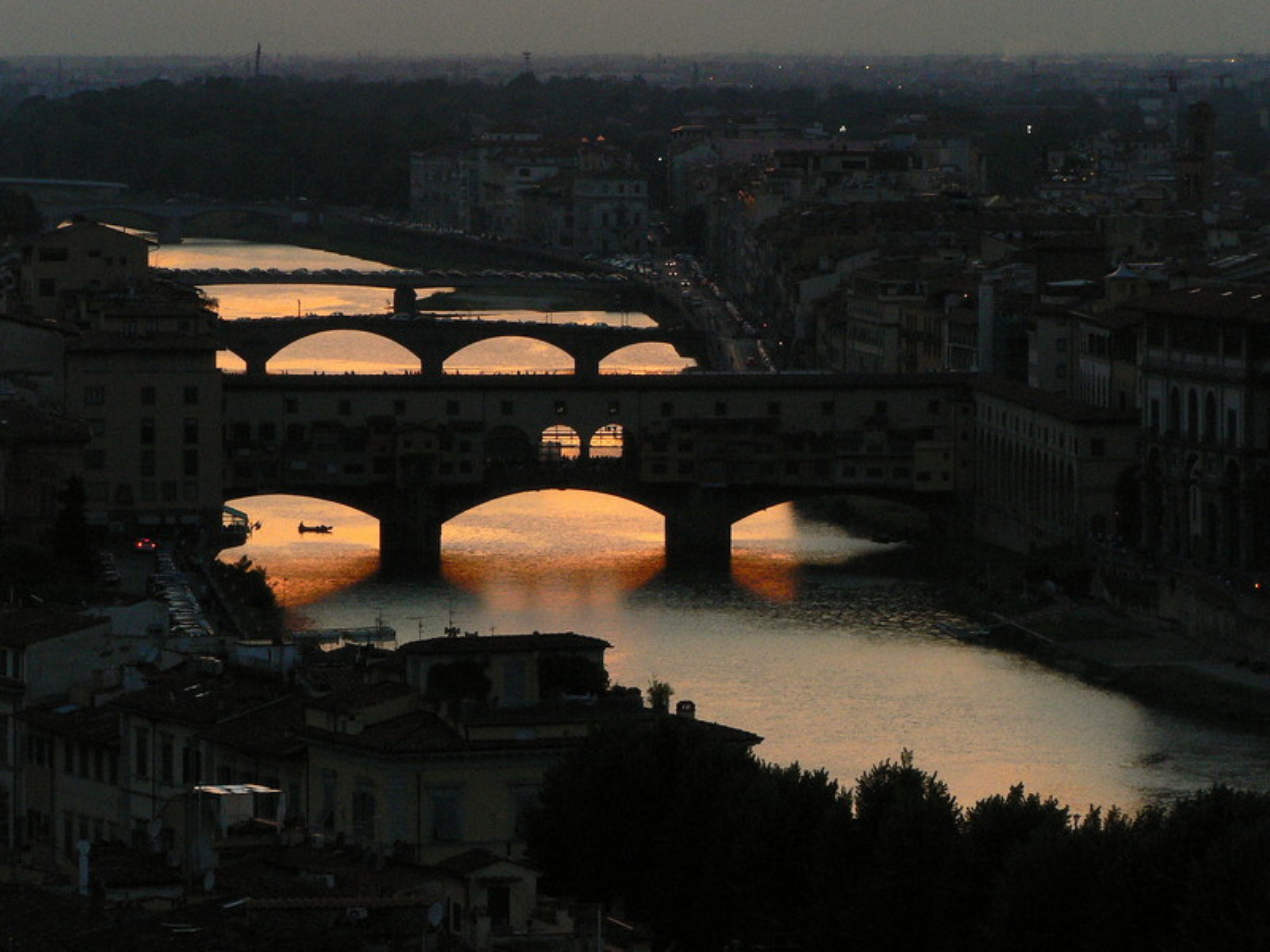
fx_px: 8292
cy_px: 476
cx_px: 635
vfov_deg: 6.6
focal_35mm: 226
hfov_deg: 8.8
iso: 200
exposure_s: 1/80
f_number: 8
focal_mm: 37.7
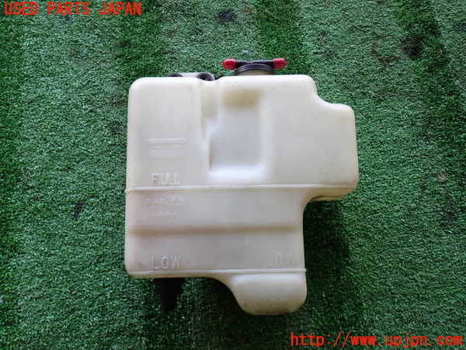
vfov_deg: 39.7
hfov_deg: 51.4
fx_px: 485
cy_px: 175
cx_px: 233
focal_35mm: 36
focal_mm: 6.37
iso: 100
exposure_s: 1/80
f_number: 2.5
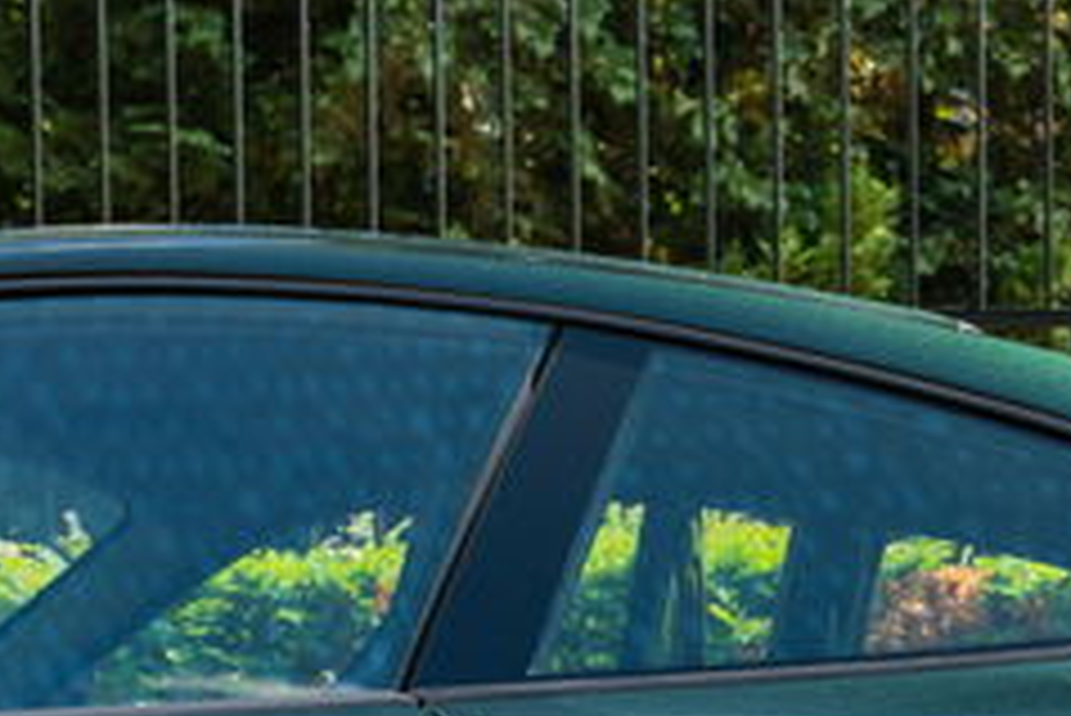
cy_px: 1139
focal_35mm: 113
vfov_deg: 11.5
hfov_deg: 17.1
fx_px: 3364
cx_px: 1354
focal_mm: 35
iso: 100
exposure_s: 1/15
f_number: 7.1
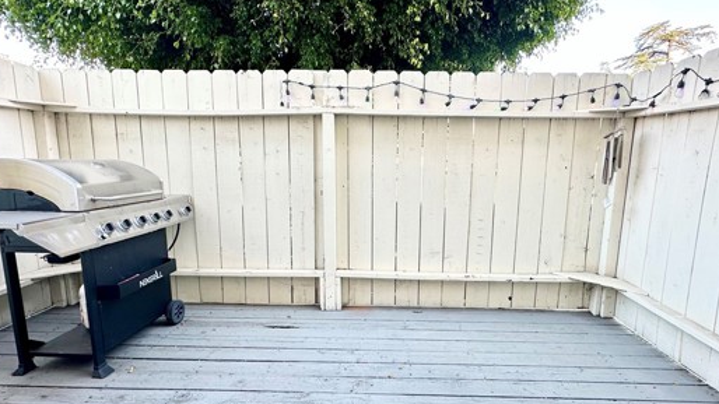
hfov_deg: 89.5
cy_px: 221
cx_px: 382
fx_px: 362
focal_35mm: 19
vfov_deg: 58.2
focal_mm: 2.22
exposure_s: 1/120
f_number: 2.2
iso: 80
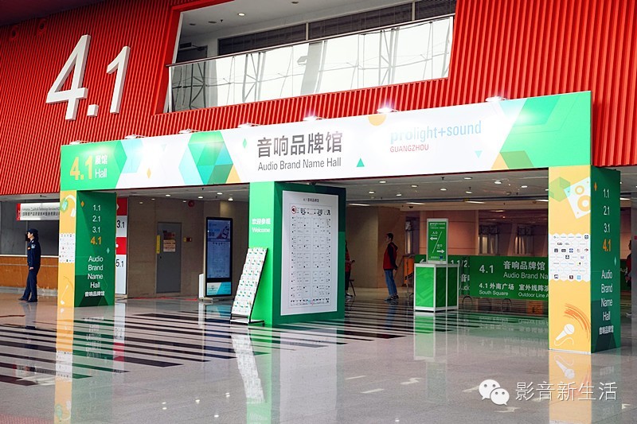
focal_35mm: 50
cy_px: 212
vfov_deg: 27.0
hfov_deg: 39.6
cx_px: 318
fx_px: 884
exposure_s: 1/125
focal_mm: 50
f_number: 5.6
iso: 1250
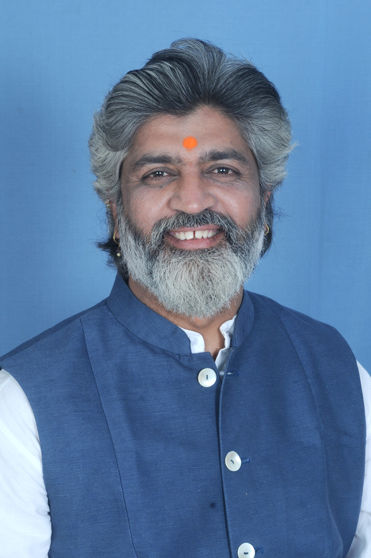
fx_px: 1534
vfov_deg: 20.6
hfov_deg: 13.8
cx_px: 186
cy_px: 279
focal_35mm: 99
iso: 200
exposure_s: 1/100
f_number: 11
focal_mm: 66
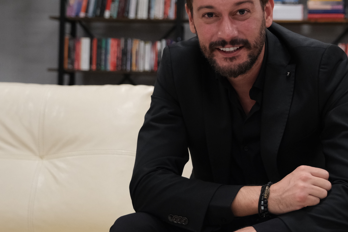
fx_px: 841
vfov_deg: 15.7
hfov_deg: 23.3
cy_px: 90
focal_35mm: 87
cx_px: 230
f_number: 2.8
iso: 2000
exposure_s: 1/60
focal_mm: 31.1
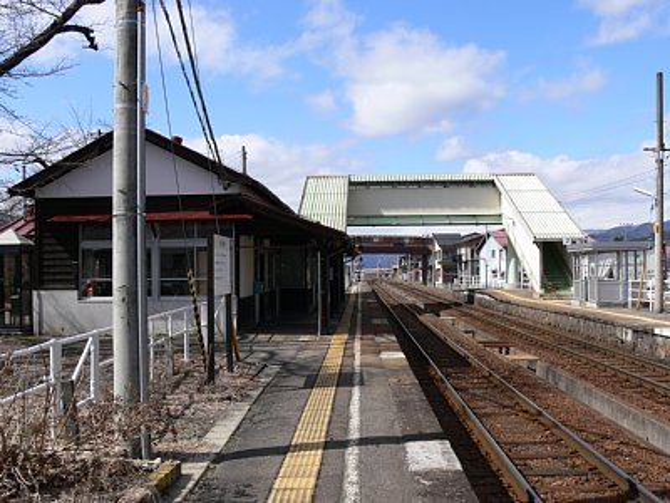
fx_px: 677
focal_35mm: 35
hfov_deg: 52.6
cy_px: 252
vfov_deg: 40.7
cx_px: 335
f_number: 5.6
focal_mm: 7.4
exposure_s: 1/320
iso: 80
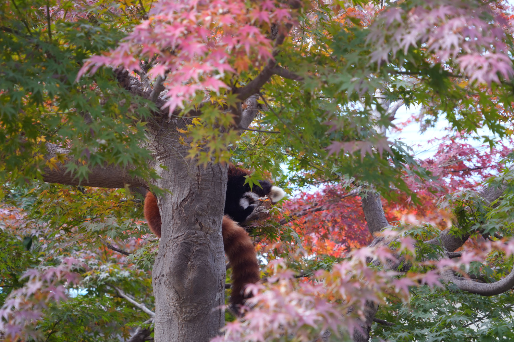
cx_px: 257
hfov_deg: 17.8
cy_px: 171
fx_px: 1642
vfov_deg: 11.9
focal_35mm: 115
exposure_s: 1/125
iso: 640
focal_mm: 115
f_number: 6.3
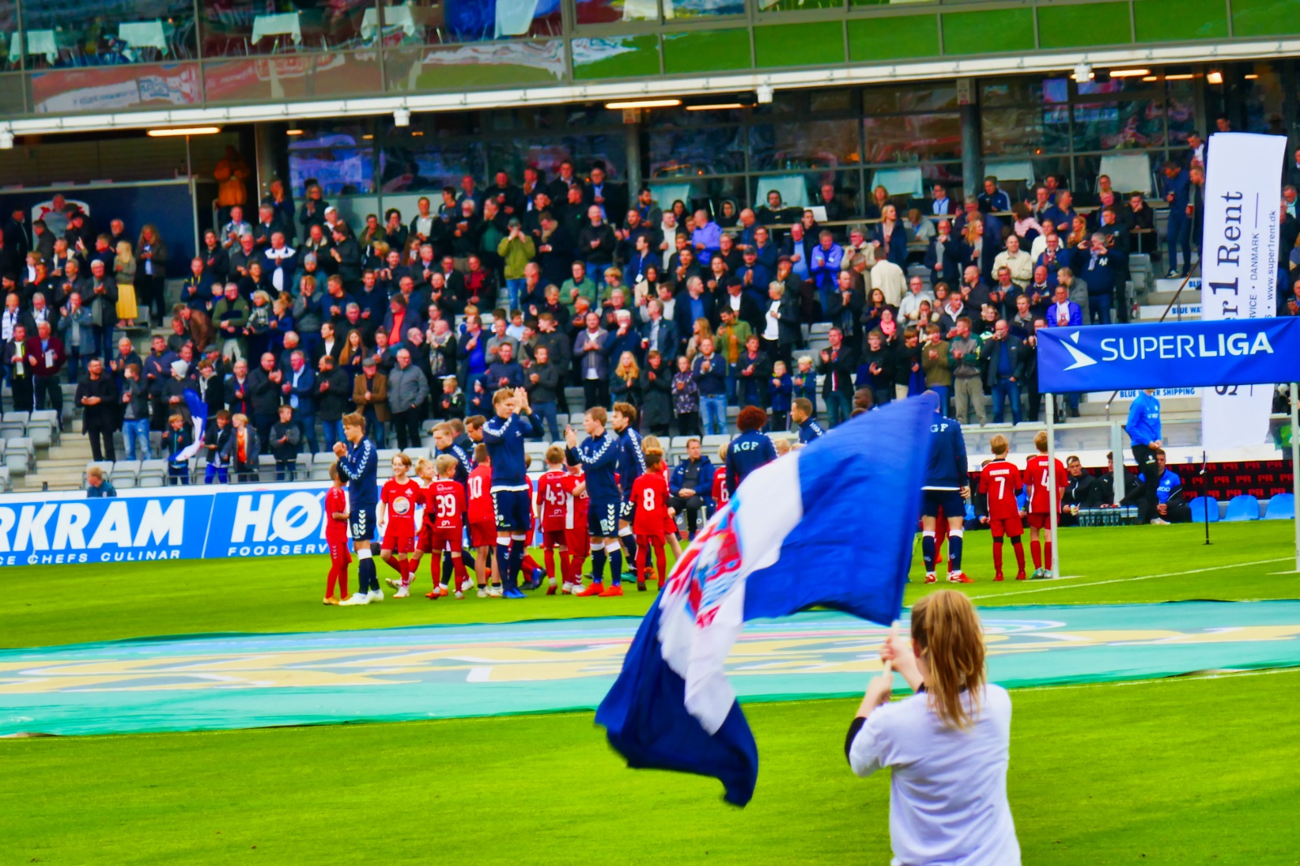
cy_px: 433
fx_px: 7978
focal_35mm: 221
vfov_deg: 6.2
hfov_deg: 9.3
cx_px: 650
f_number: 5.9
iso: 320
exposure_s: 1/160
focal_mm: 80.4
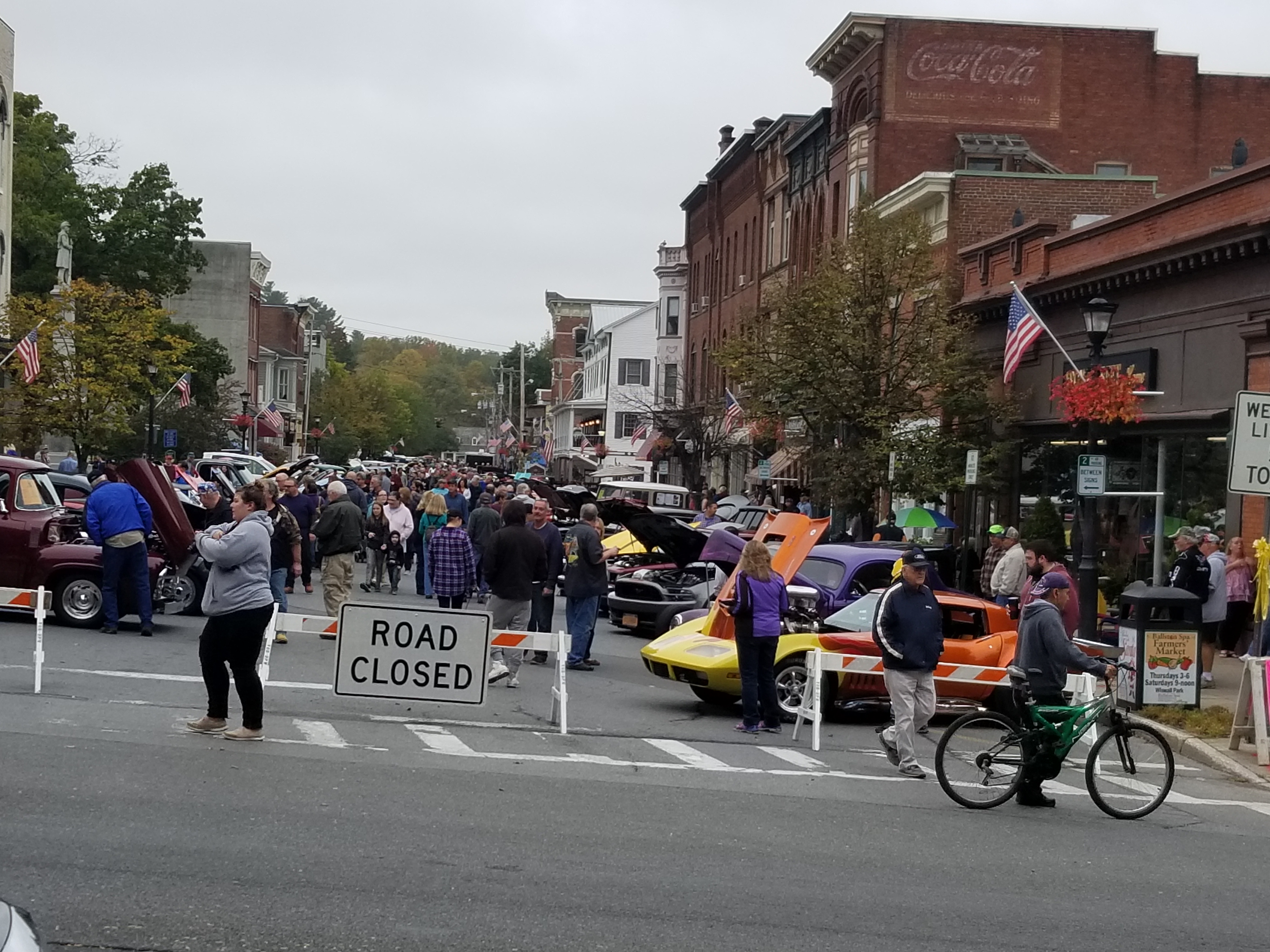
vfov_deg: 51.3
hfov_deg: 65.3
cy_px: 488
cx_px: 639
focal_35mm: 27
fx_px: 991
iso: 50
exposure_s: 1/474
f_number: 1.7
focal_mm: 4.25
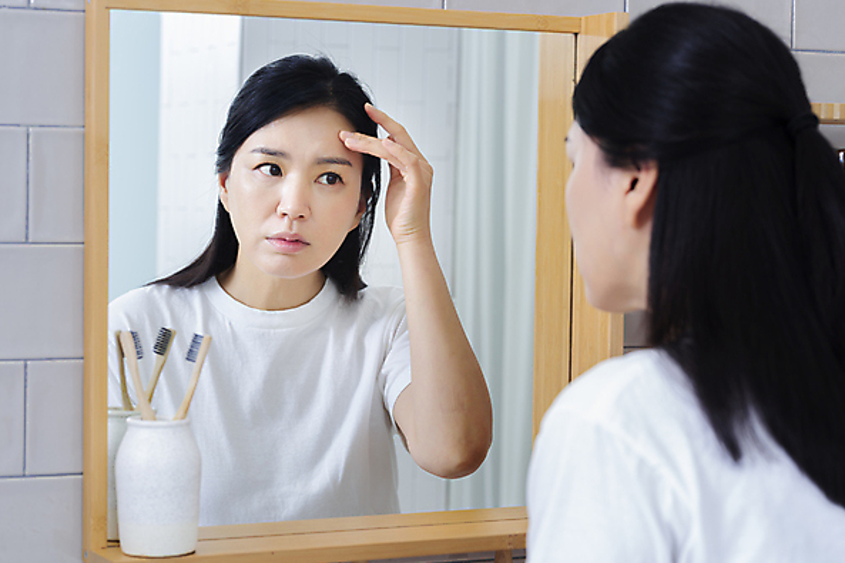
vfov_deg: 15.9
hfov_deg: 23.7
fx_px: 2018
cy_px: 282
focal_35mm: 86
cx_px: 423
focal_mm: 85
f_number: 5.6
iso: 100
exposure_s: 1/125
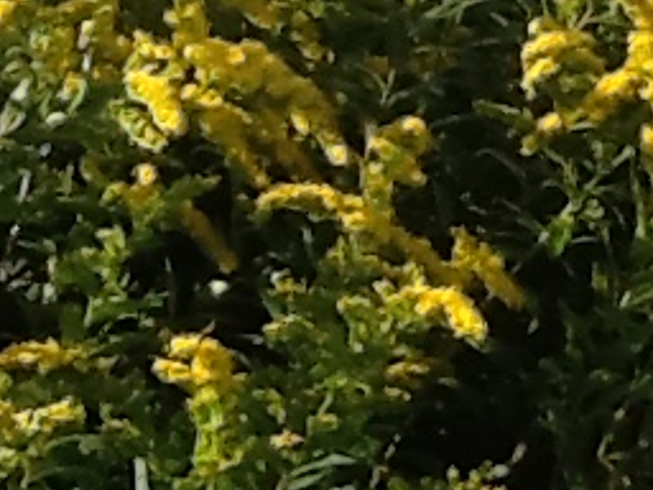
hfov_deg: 11.5
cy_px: -408
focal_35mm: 165
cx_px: 972
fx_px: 3113
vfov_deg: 8.6
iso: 40
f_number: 2.4
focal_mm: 2.03
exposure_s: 1/990
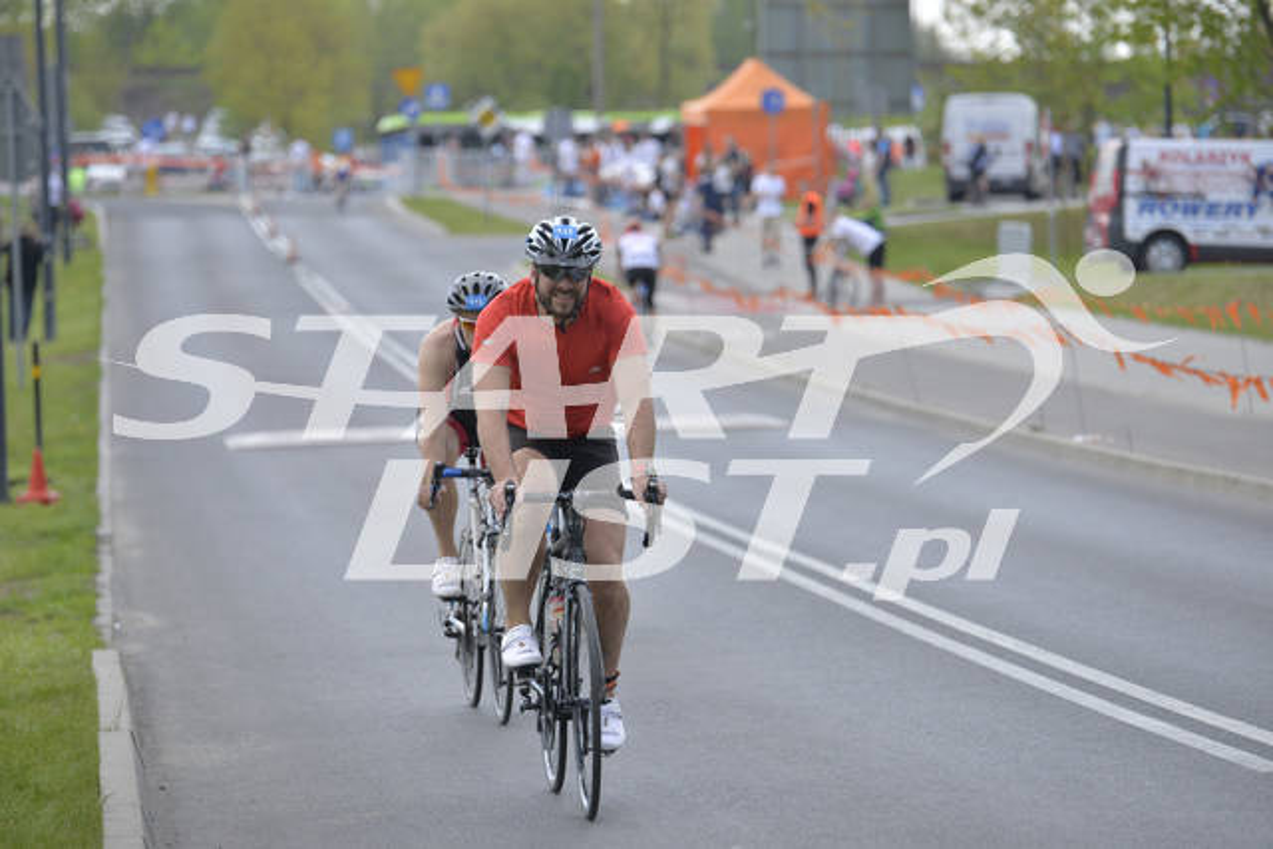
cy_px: 424
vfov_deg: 7.9
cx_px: 636
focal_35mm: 175
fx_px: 6189
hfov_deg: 11.7
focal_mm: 175
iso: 400
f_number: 4
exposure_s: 1/2500
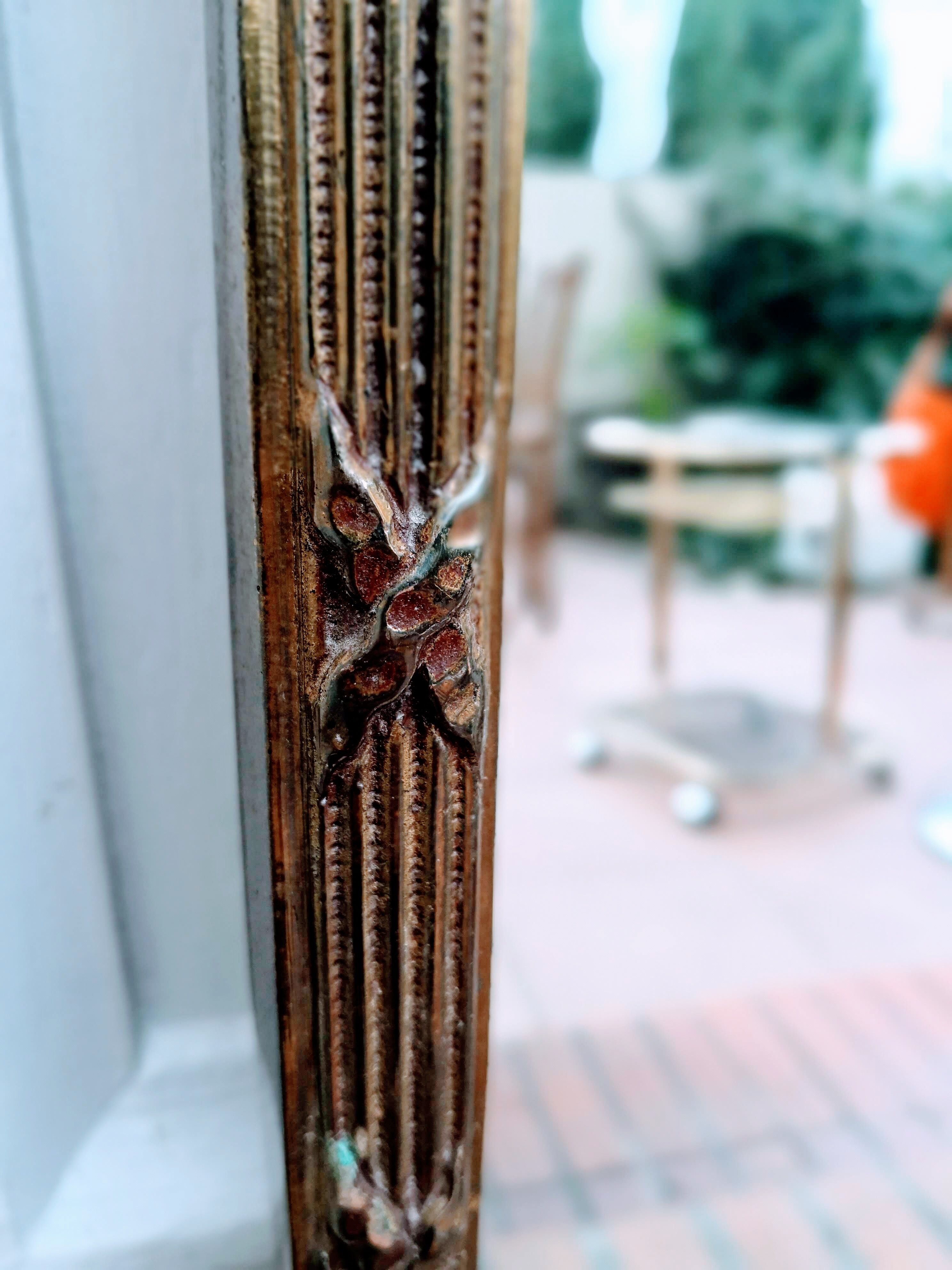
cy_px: 635
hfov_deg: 51.4
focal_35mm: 27
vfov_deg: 65.3
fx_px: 990
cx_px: 476
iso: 50
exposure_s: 1/184
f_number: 4
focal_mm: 3.95
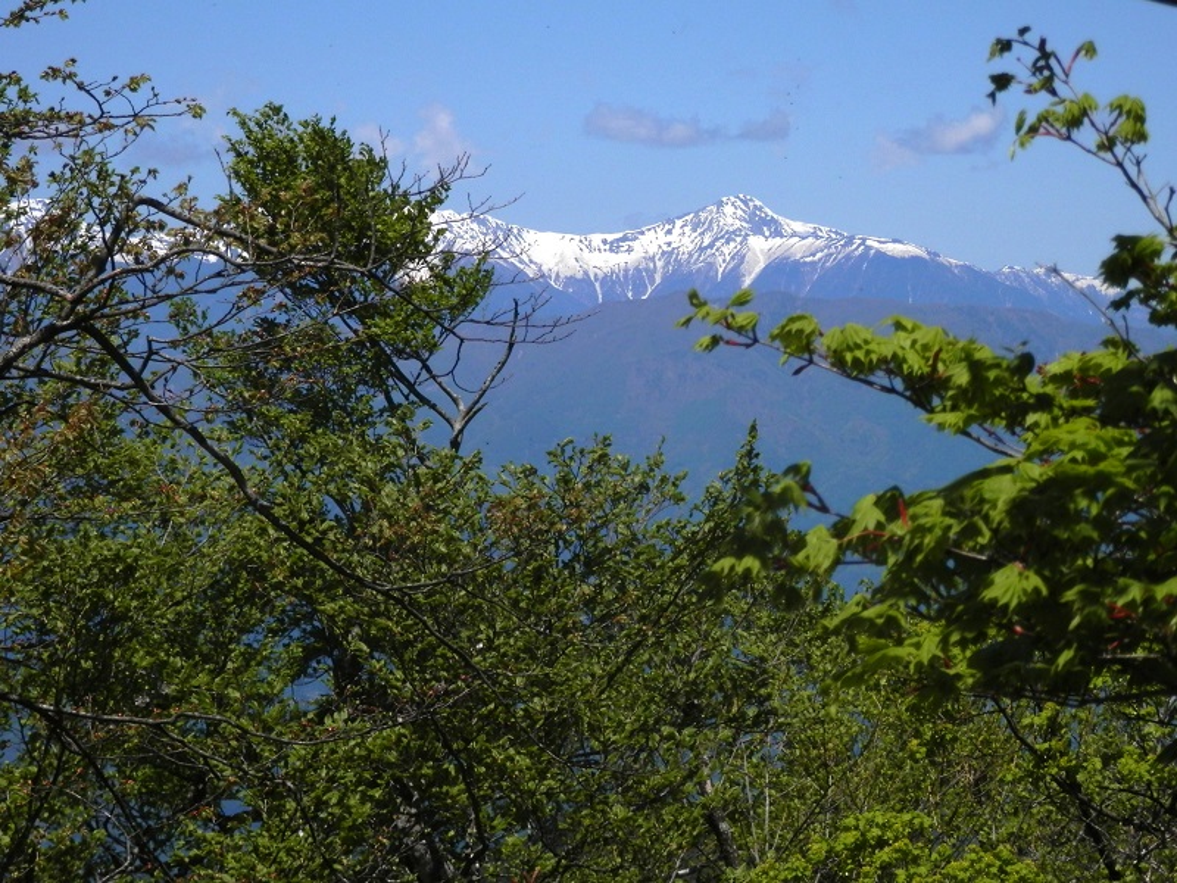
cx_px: 588
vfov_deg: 9.6
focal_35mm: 154
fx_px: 5236
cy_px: 442
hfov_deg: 12.8
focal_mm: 27.5
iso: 80
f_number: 15.6
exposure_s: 1/200
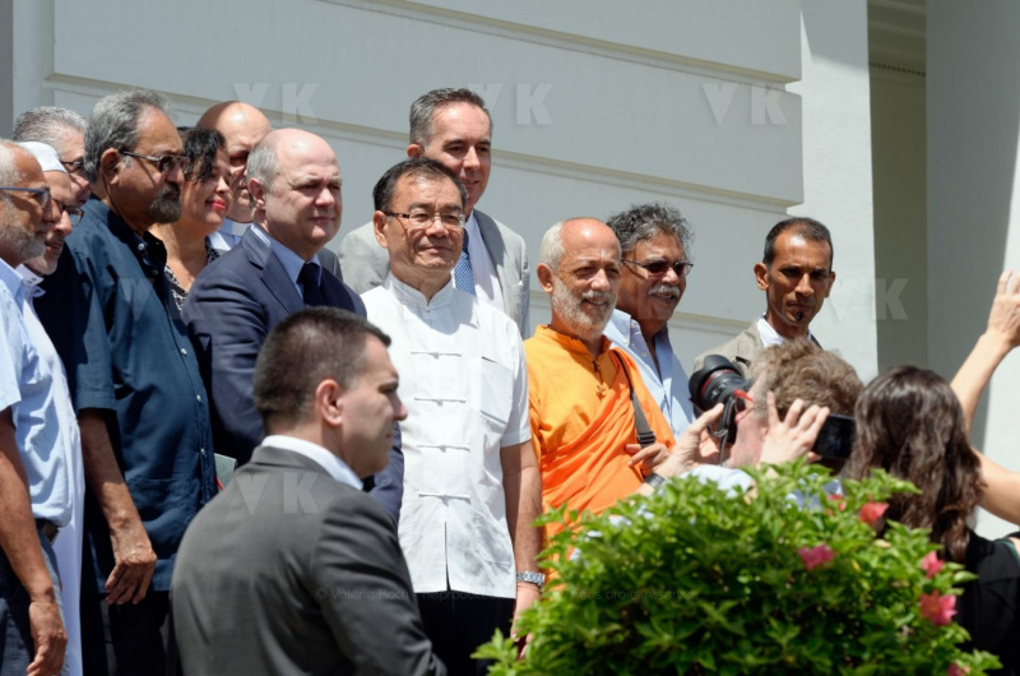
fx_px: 6786
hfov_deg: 8.6
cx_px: 510
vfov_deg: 5.7
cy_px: 338
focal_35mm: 240
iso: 200
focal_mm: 160
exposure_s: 1/320
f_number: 8
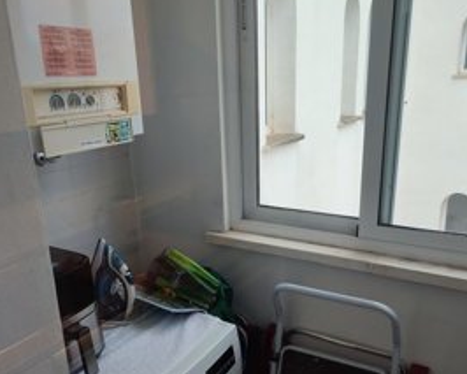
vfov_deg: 44.3
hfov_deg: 54.1
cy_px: 228
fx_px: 456
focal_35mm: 33
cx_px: 253
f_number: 1.9
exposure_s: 1/100
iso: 87
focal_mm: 6.04
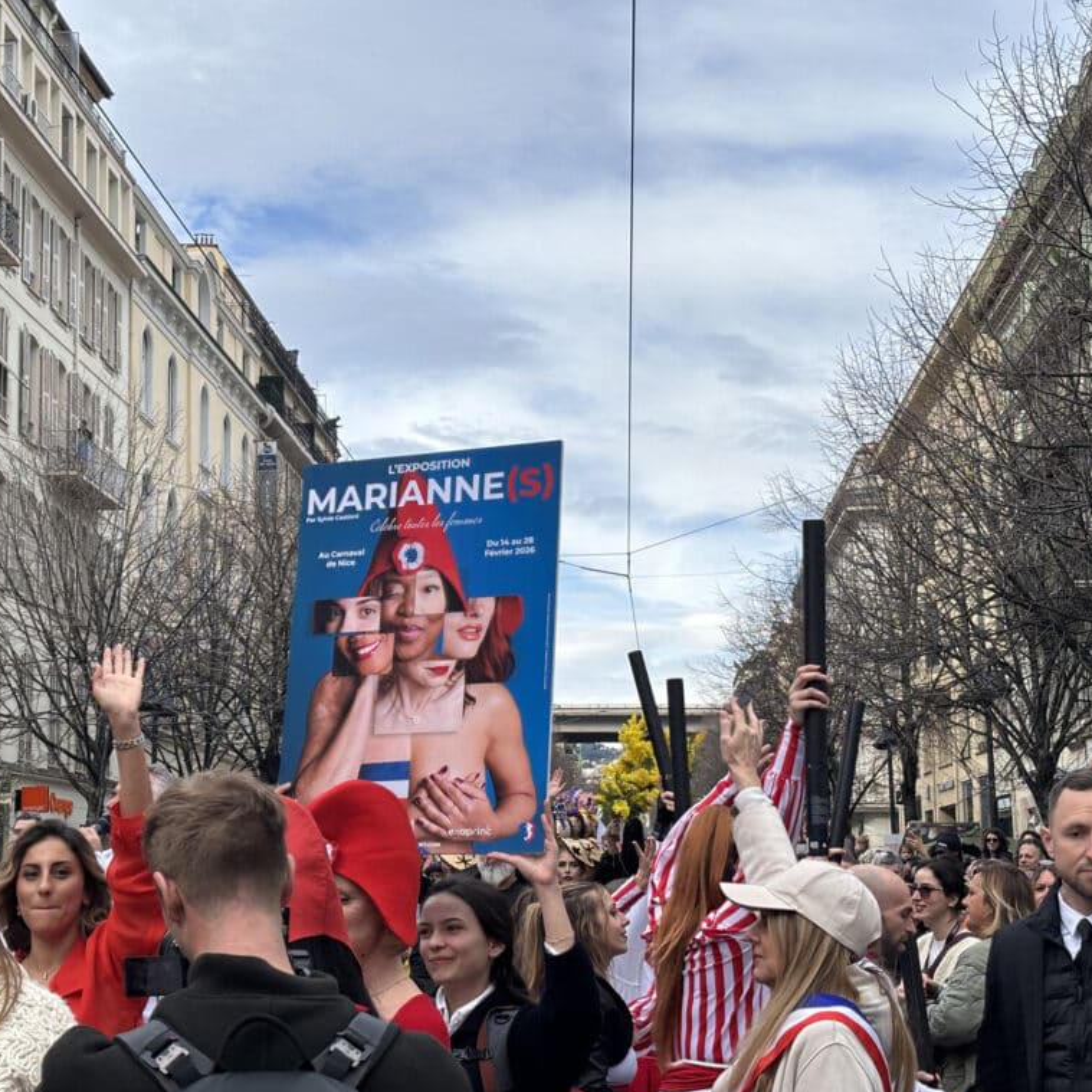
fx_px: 2213
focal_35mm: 62
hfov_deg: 27.6
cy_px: 551
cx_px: 371
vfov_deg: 27.7
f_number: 1.6
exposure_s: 1/1949
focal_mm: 5.96
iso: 40
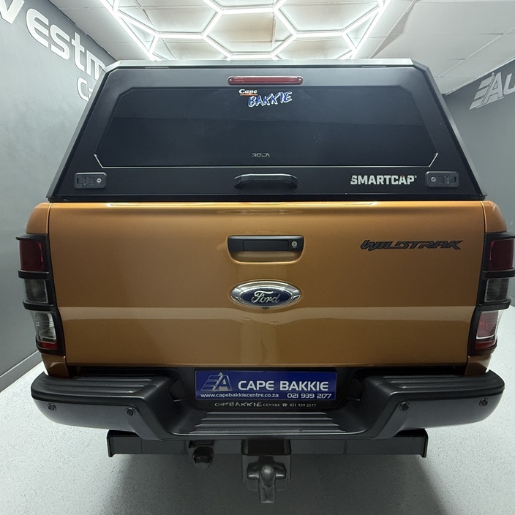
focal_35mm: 18
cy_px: 252
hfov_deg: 80.7
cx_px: 256
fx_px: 303
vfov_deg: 80.7
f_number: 2.2
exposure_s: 1/50
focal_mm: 2.22
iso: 500
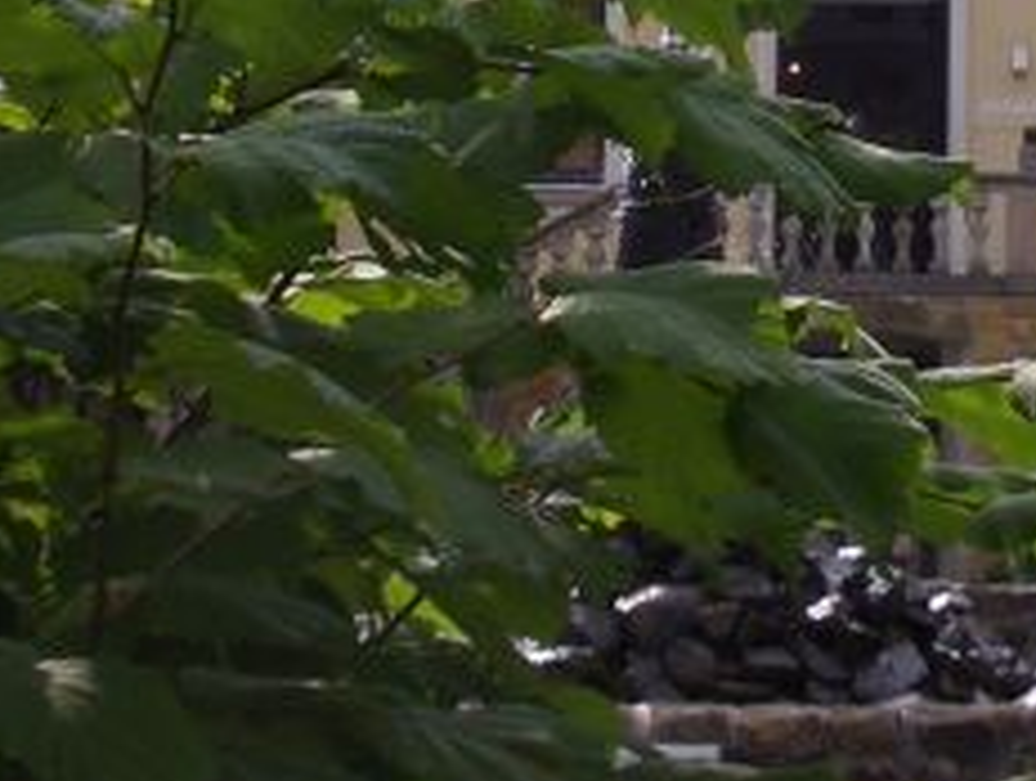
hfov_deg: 16.1
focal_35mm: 121
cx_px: 892
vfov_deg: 12.0
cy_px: -171
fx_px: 3627
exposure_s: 1/250
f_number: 4.3
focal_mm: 5.8
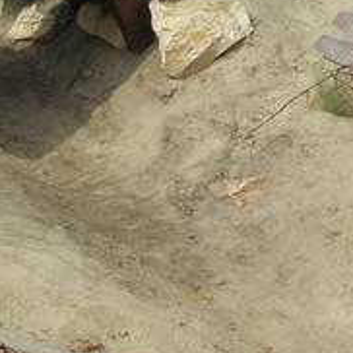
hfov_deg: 20.7
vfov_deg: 20.2
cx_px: -4
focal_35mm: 81
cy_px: -60
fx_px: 935
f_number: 5.6
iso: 64
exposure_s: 1/320
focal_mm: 4.6
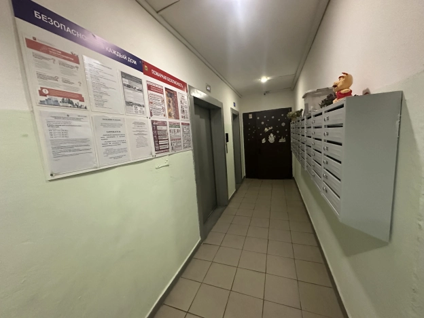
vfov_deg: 85.7
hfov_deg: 102.1
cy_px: 159
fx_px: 171
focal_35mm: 14
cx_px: 212
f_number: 2.2
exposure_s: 1/50
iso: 1000
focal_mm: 2.22
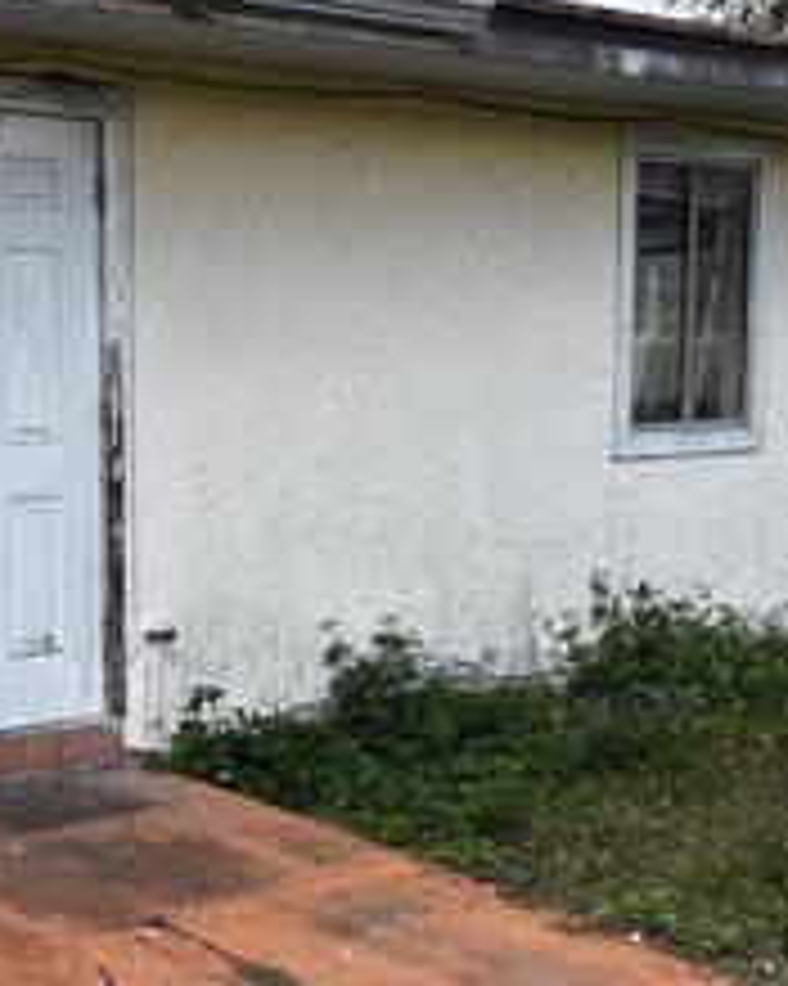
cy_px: 570
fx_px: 1692
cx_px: 0
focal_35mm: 58
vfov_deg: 32.4
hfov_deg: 25.0
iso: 50
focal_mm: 5.96
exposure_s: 1/1007
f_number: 1.6
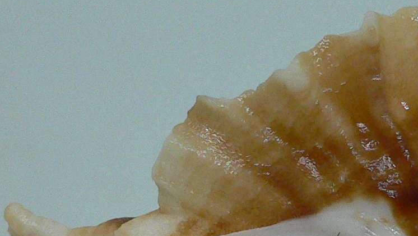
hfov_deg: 20.7
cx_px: 278
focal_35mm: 103
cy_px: 259
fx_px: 1142
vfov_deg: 11.6
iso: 200
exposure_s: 1/60
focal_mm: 4.6
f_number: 2.8
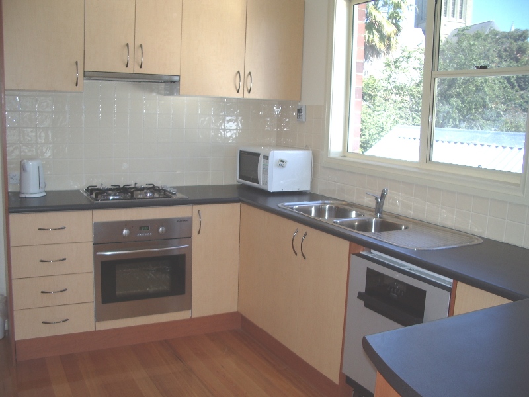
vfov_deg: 40.7
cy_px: 198
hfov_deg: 52.6
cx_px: 264
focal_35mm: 35
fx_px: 535
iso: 50
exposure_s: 1/160
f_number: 2.6
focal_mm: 5.8
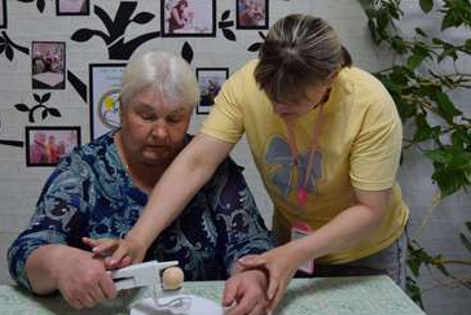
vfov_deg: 22.9
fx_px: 772
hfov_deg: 33.9
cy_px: 113
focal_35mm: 59
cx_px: 208
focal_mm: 26
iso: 400
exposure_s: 1/60
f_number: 4
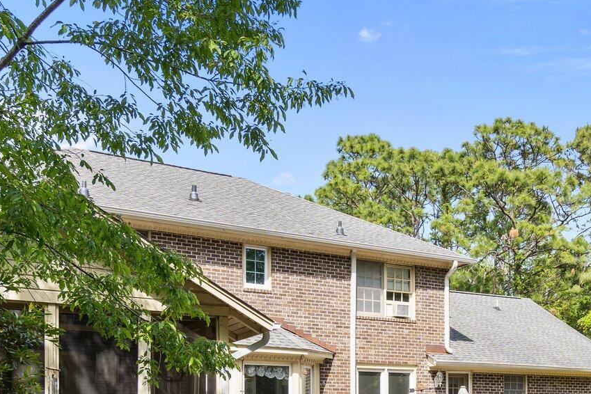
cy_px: 407
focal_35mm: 41
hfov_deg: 46.5
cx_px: 404
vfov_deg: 30.1
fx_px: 673
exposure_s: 1/640
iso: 200
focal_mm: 17
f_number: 4
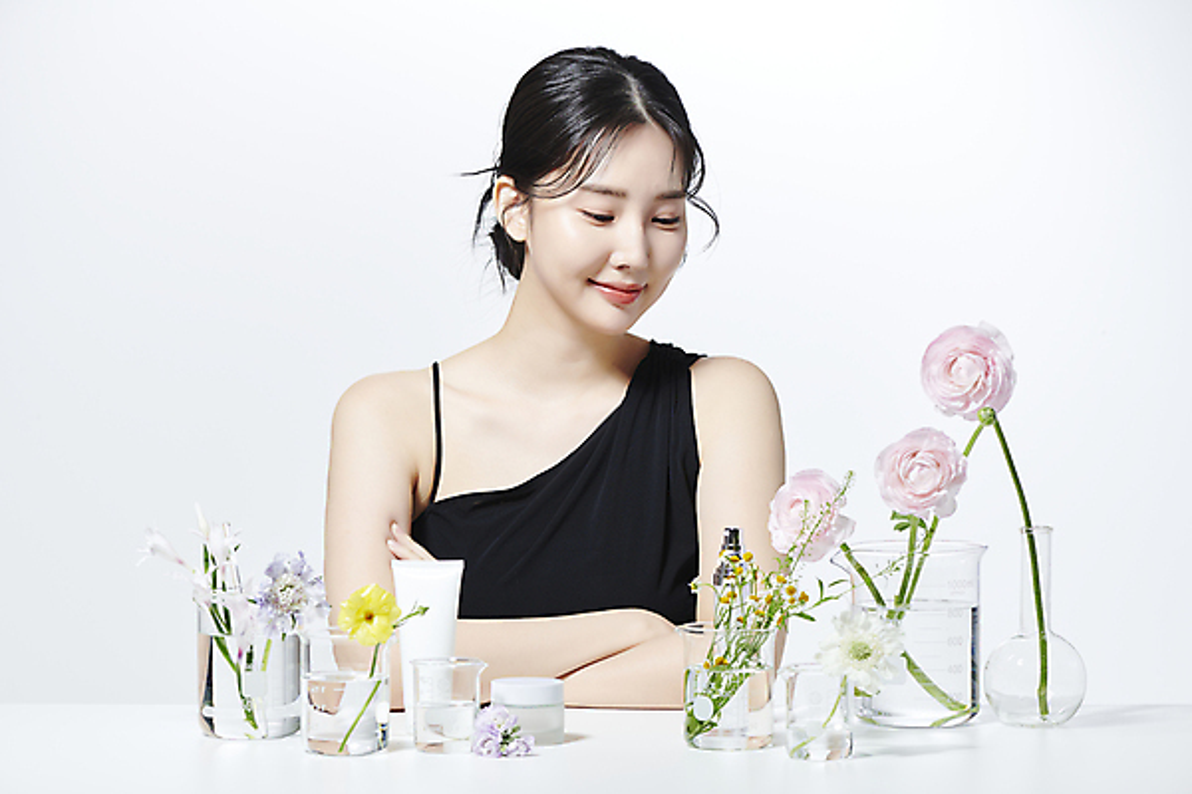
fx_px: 3476
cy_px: 397
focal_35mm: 105
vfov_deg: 13.0
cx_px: 596
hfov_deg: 19.5
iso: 64
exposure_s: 1/125
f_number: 13
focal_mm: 105
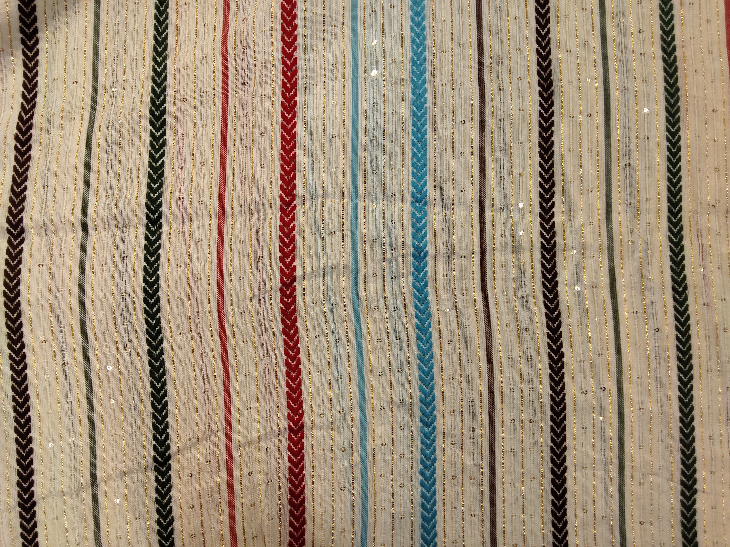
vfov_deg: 53.1
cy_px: 274
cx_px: 365
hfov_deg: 67.3
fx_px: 548
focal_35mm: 26
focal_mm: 2.78
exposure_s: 1/100
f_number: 2
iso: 125
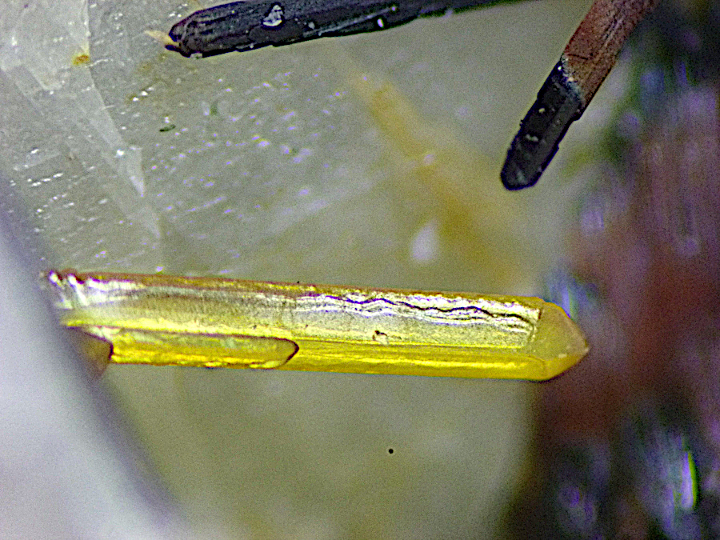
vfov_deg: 14.8
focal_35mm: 100
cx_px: 360
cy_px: 270
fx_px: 2080
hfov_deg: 19.6
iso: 400
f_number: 5.7
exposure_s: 1/60
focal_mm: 18
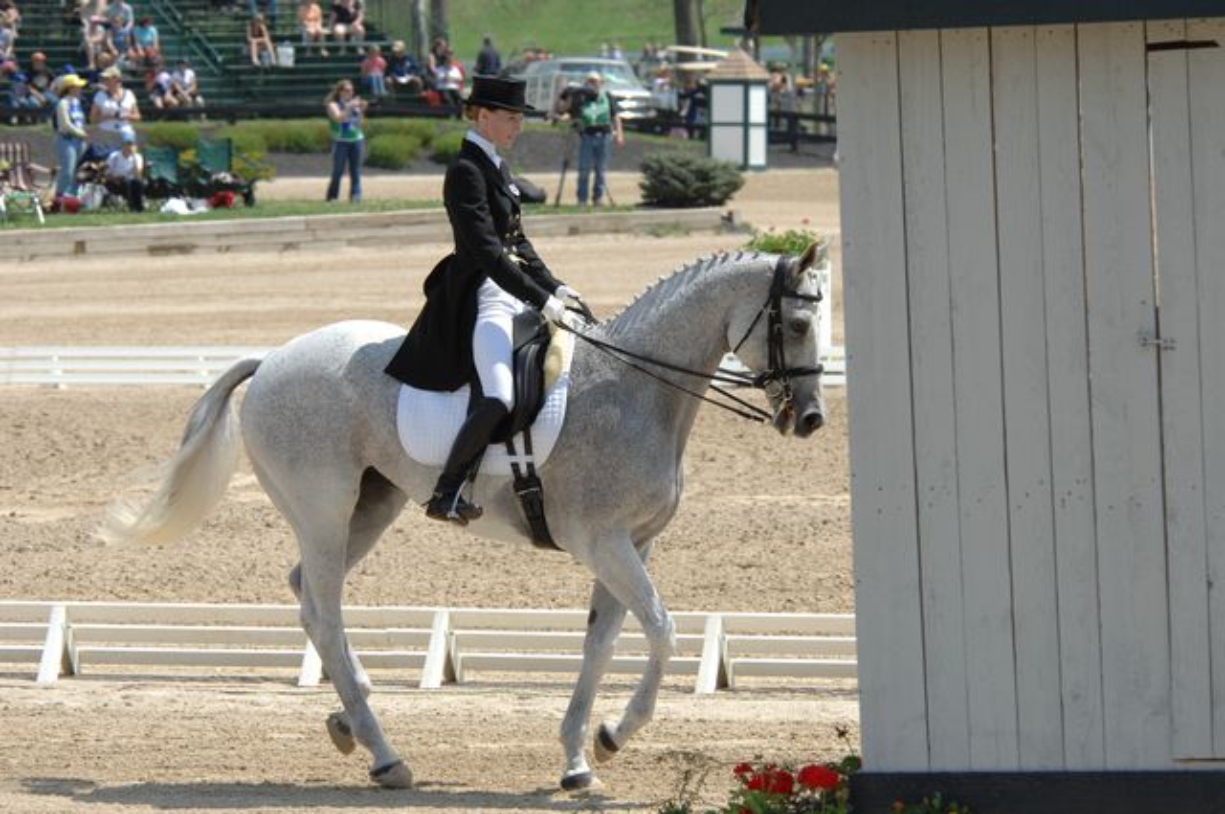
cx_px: 612
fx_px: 6627
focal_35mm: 195
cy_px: 407
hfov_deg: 10.6
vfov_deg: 7.0
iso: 200
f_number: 6.7
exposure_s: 1/800
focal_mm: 130
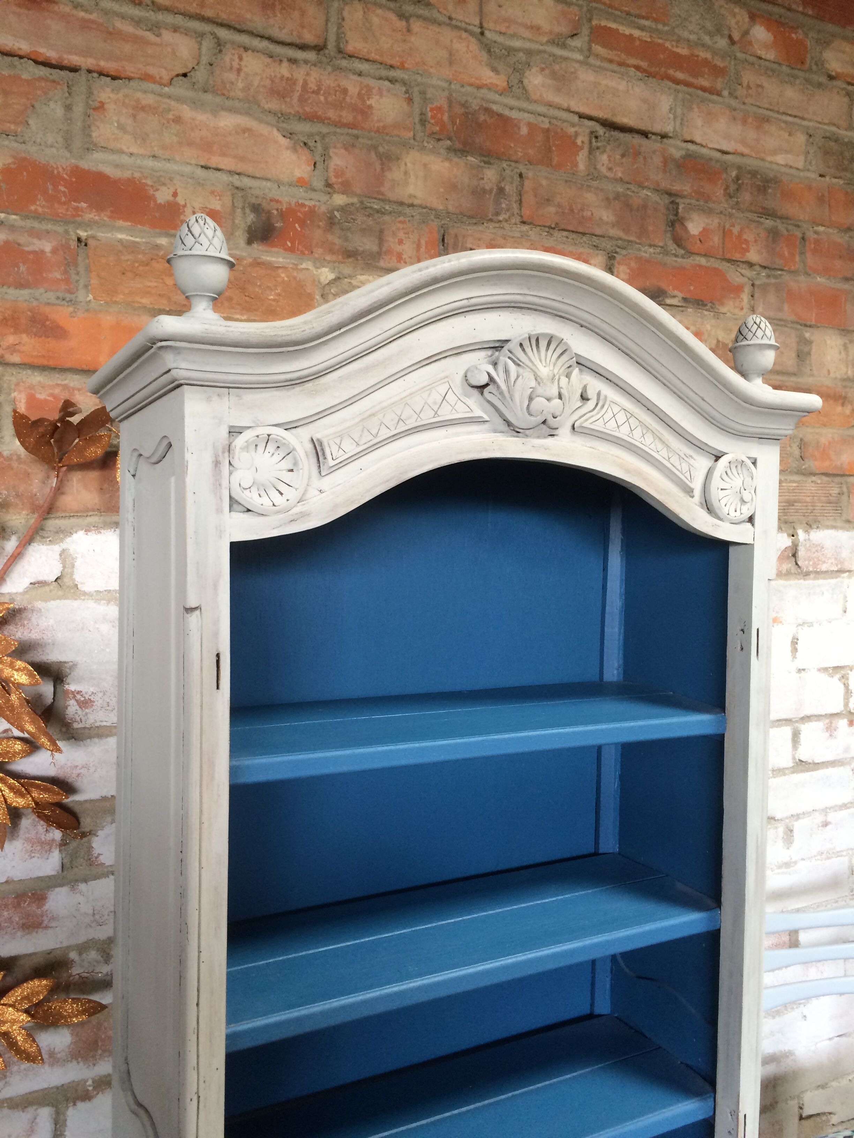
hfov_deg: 48.2
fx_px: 954
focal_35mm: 29
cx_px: 427
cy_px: 569
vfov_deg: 61.7
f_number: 2.2
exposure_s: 1/30
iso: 100
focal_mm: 4.15
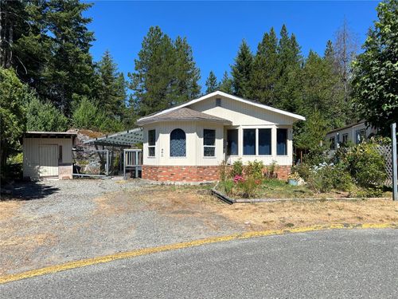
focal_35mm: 26
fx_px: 299
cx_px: 199
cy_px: 150
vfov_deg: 53.1
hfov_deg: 67.3
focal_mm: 5.7
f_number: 1.5
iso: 50
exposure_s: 1/4444
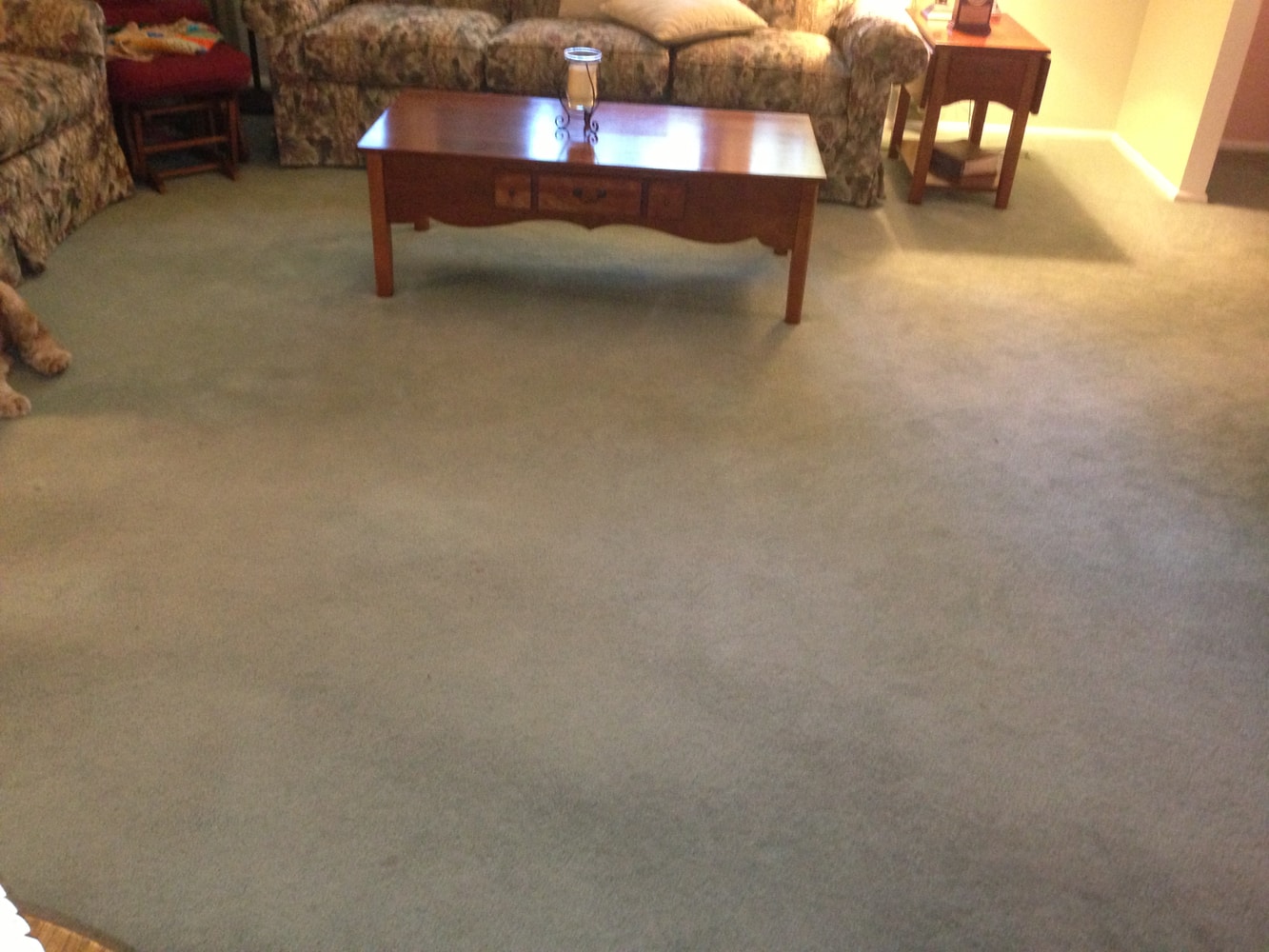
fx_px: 1210
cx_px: 634
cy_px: 476
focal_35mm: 33
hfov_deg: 55.3
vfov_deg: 43.0
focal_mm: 4.13
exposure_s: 1/16
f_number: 2.4
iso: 500
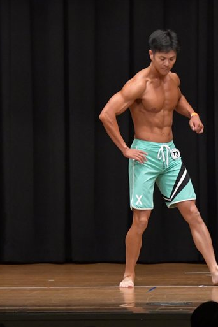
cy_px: 164
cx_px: 118
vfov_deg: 6.1
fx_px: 3088
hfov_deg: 4.0
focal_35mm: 340
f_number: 5.6
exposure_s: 1/400
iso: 6400
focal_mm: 150
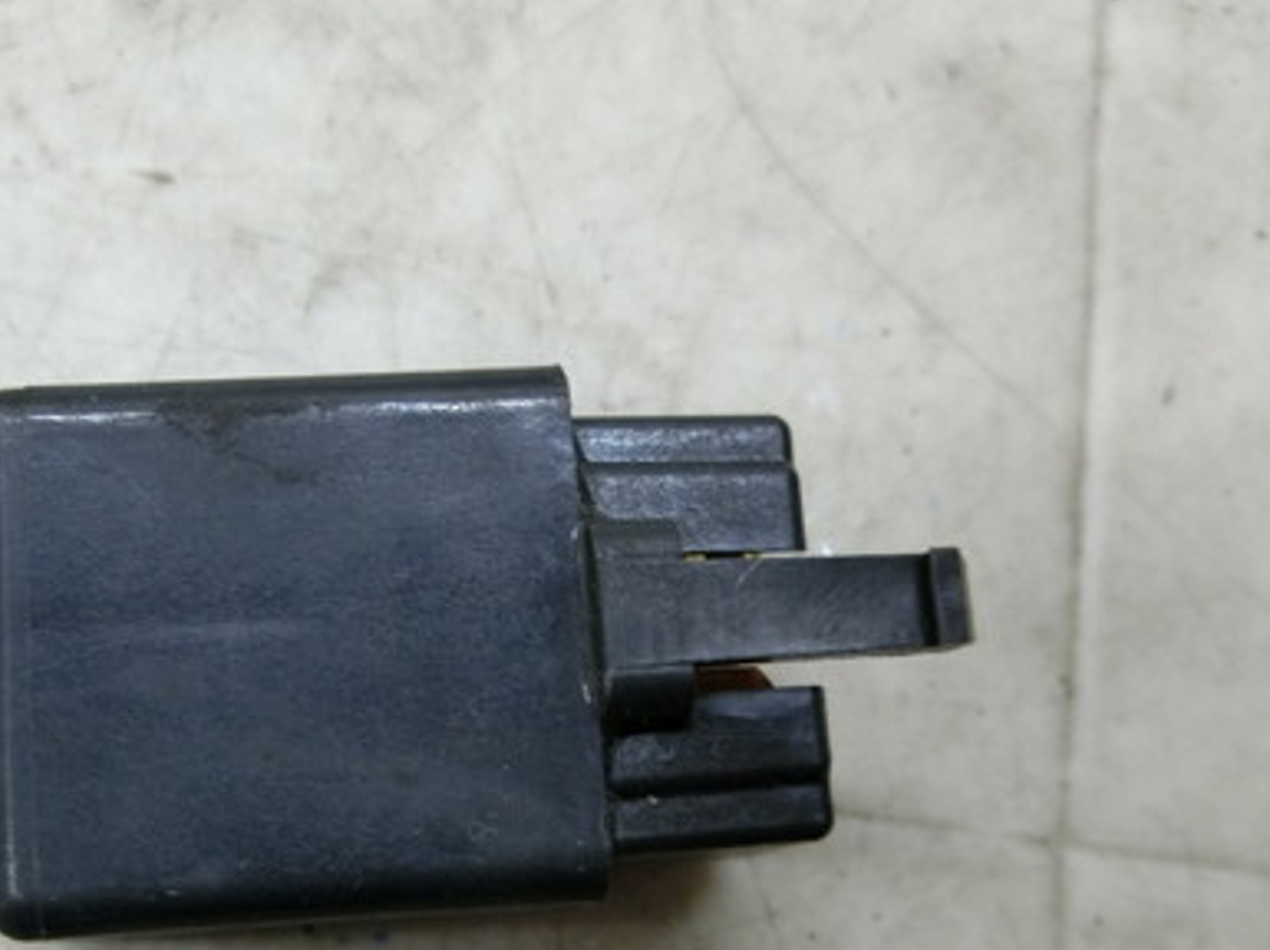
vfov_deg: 35.9
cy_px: 719
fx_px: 1430
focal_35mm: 39
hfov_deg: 47.6
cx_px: 511
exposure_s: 1/60
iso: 400
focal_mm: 4.5
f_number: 3.5
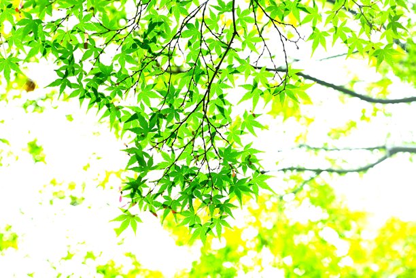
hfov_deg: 39.6
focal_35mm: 50
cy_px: 139
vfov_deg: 27.0
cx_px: 208
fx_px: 578
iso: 640
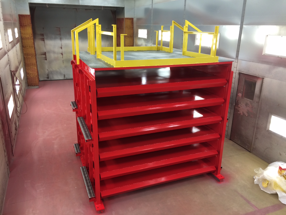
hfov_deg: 61.7
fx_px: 240
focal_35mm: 29
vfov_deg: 48.2
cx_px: 143
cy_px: 108
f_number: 2.2
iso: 40
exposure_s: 1/30
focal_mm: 4.15
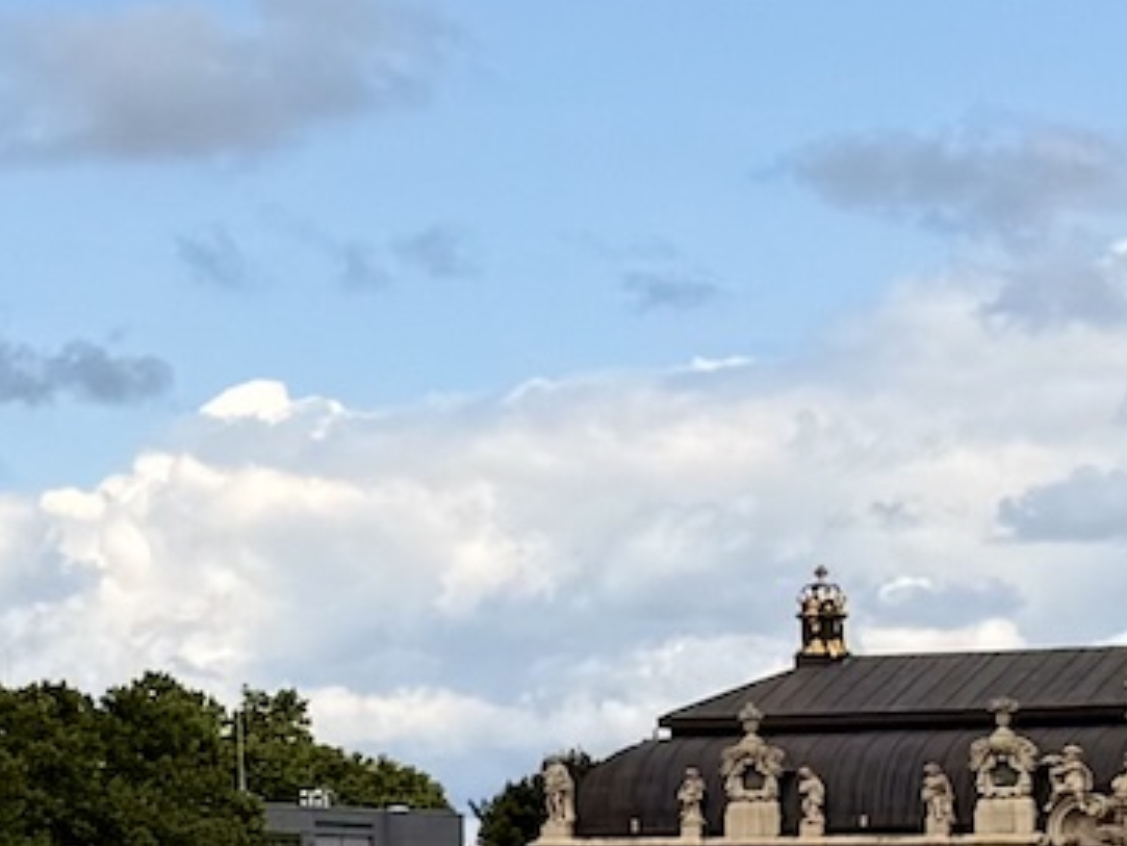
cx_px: -2266
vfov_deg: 8.9
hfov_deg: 9.4
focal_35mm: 166
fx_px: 5406
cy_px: 407
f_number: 1.78
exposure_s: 1/4673
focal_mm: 6.76
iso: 80
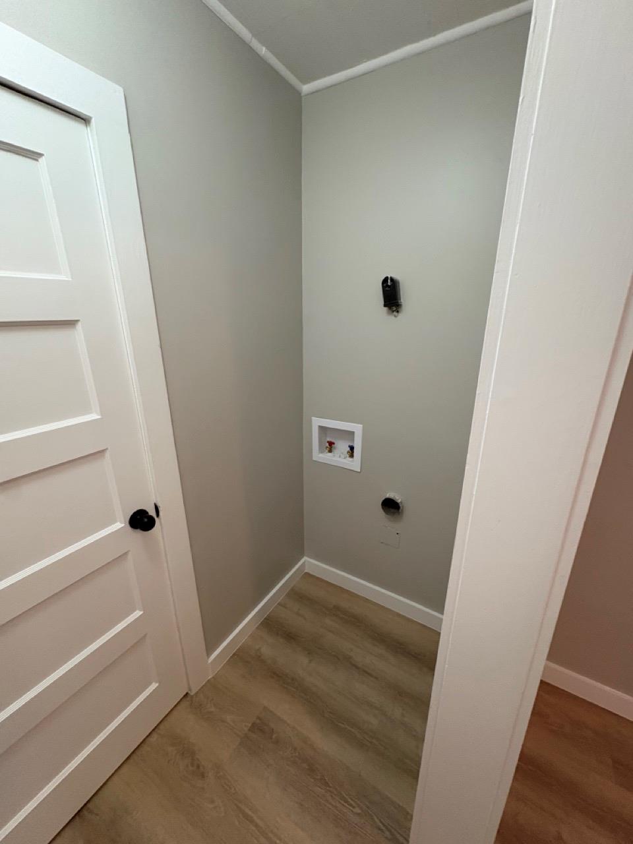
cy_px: 422
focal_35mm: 14
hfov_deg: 85.7
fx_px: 341
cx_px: 316
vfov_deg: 102.1
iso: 320
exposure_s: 1/60
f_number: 2.2
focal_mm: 2.22
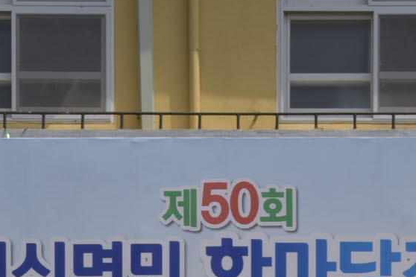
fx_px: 1525
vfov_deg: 9.6
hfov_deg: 15.5
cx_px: 164
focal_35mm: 132
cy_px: 566
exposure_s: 1/200
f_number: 11
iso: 64
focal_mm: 32
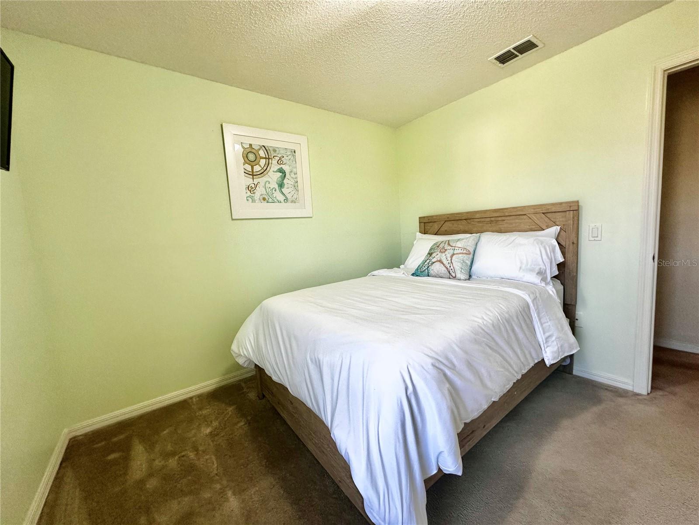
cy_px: 262
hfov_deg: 102.1
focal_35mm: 14
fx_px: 283
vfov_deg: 85.7
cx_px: 350
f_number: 2.2
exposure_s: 1/120
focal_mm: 2.22
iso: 200
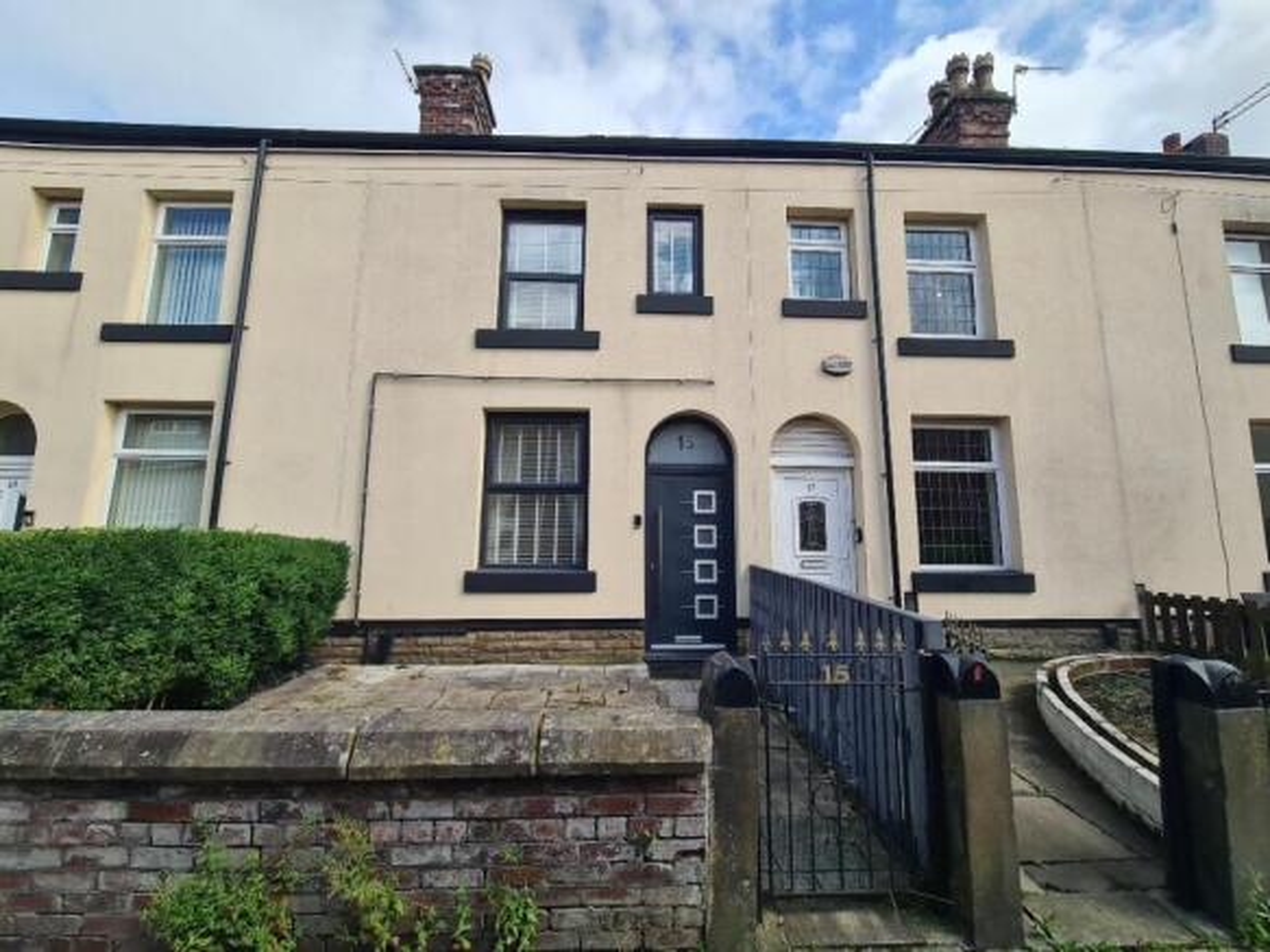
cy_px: 476
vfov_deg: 89.9
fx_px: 477
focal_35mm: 13
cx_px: 635
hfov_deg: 106.2
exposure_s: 1/1376
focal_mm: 2.22
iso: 64
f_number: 2.2
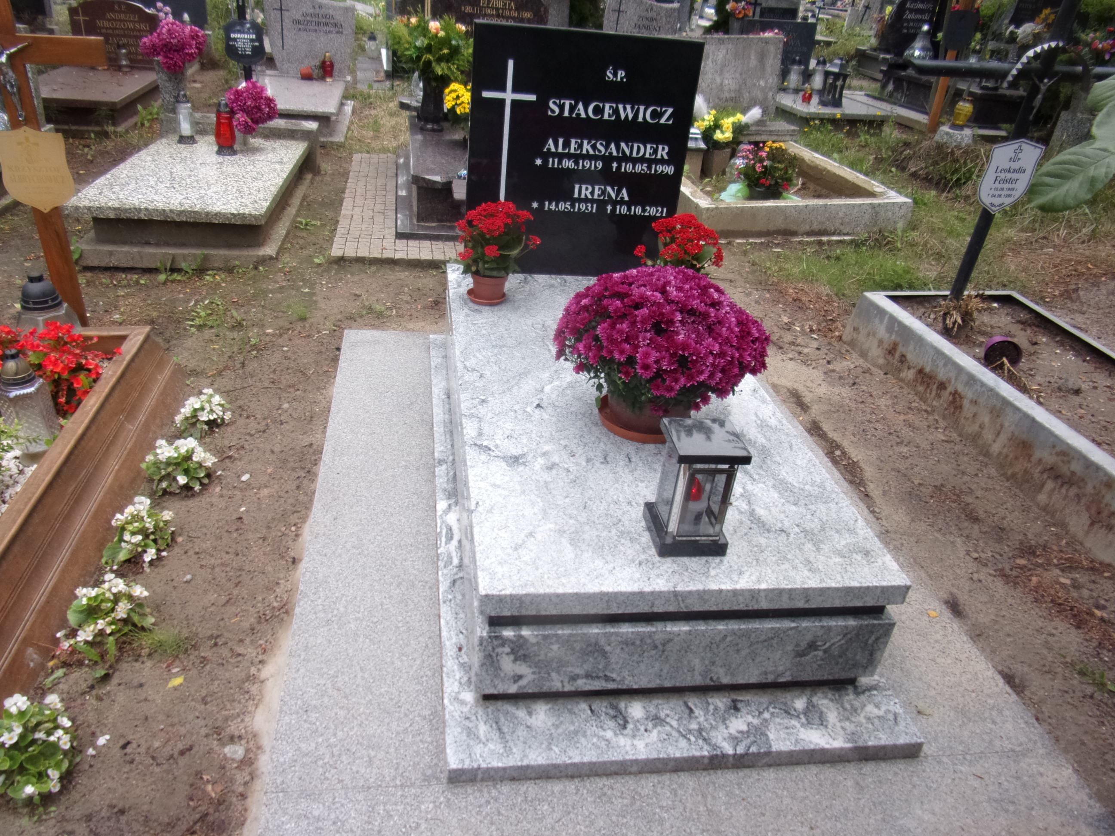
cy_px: 418
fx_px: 773
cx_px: 558
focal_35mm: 24
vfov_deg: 56.8
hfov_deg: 71.6
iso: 80
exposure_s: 1/125
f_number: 3.3
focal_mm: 4.3
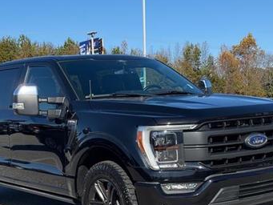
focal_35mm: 71
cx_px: 112
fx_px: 560
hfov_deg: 27.3
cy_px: 142
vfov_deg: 20.6
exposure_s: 1/3096
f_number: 1.78
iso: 64
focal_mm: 6.76
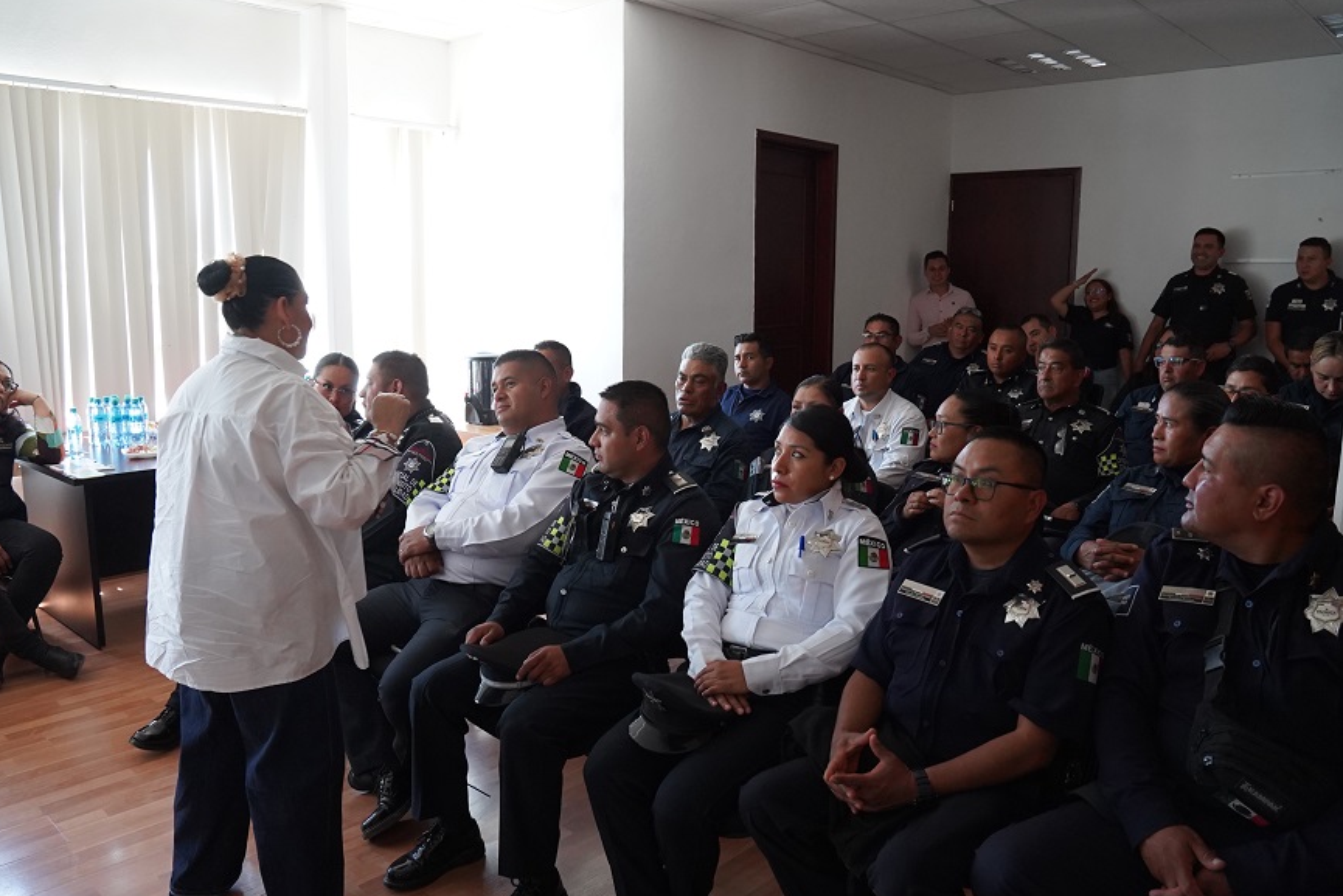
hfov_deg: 69.4
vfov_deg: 49.6
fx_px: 970
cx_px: 660
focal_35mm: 26
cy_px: 457
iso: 2500
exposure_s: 1/160
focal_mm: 17
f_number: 4
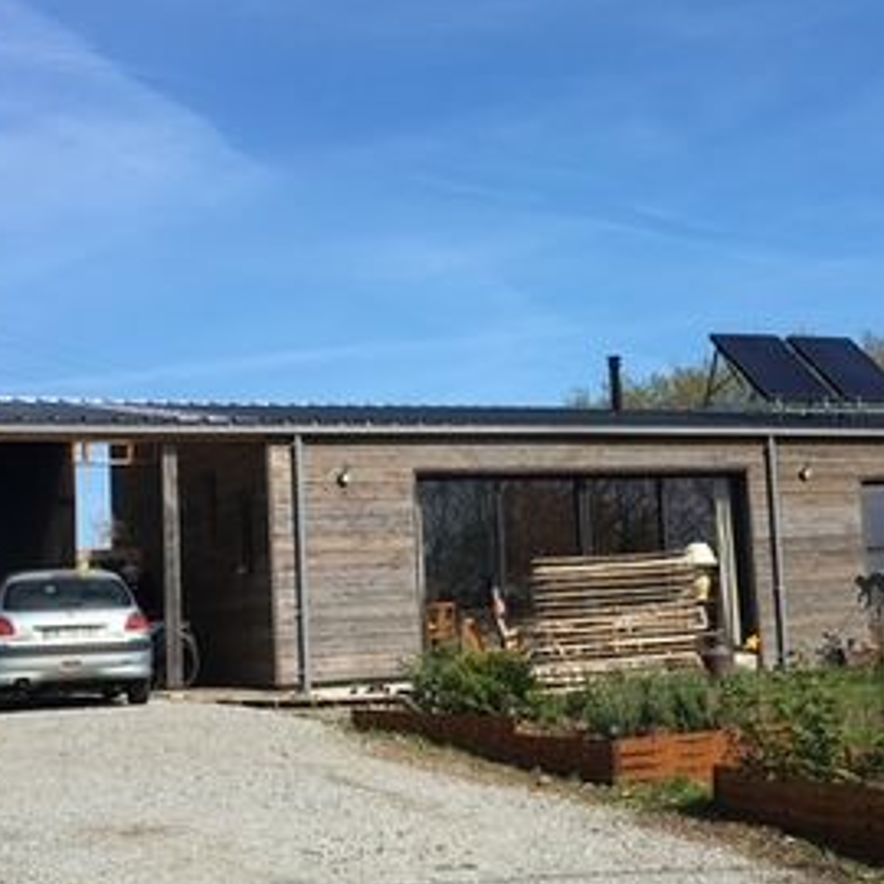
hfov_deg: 29.9
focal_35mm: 57
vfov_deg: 30.0
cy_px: 445
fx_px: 1647
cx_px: 570
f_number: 2.2
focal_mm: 4.15
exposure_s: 1/1451
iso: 25
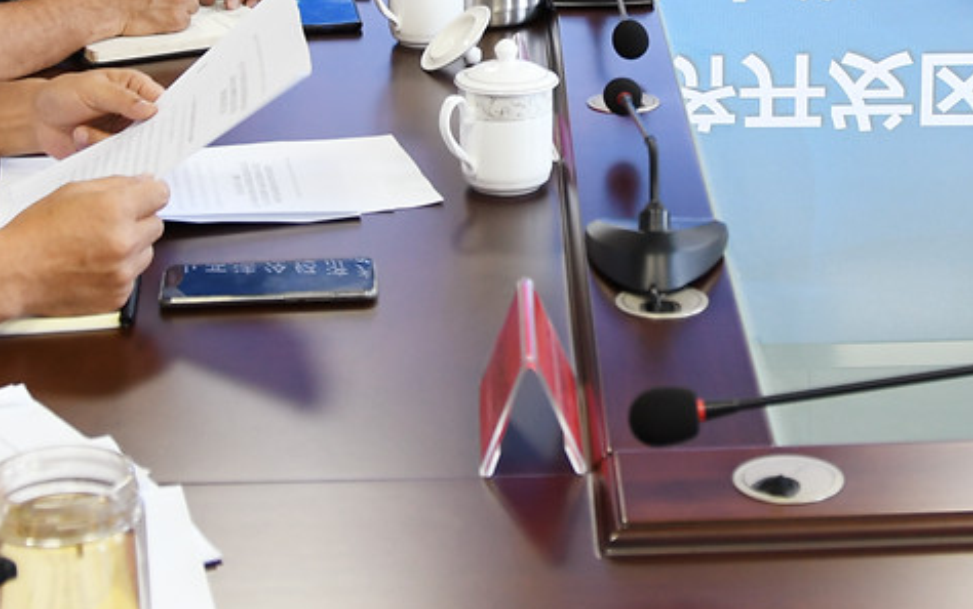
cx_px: 647
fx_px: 2309
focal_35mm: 87
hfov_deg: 23.7
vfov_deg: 14.5
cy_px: -127
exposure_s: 1/30
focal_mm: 18
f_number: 3.5
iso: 250
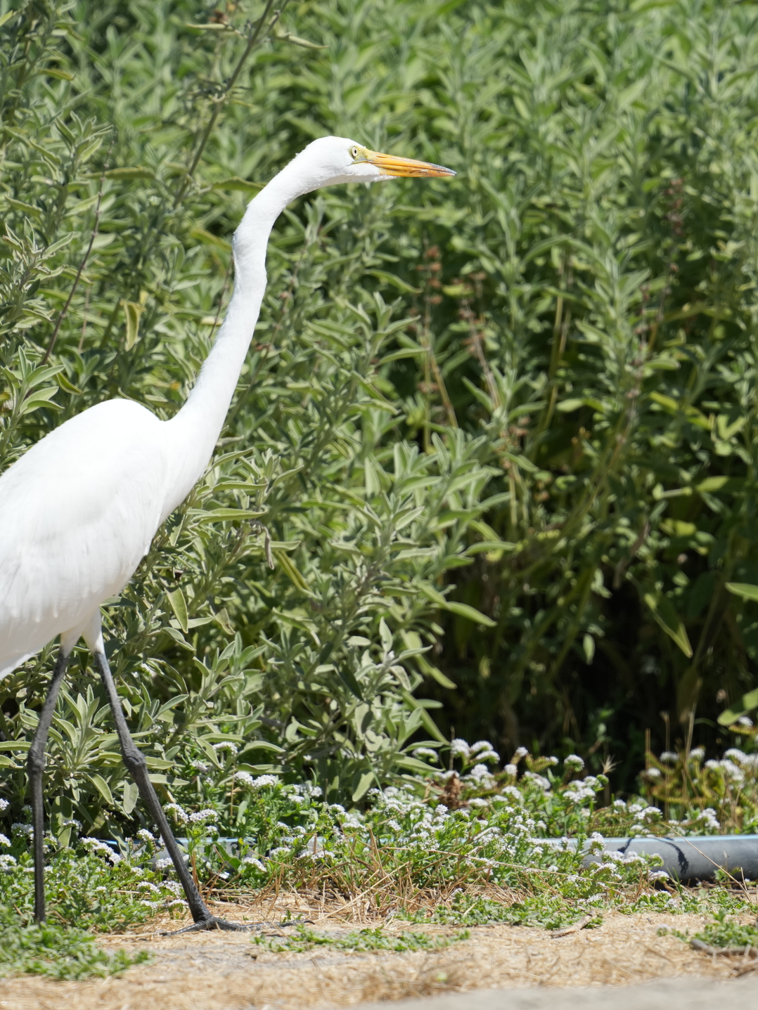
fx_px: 25310
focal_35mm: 867
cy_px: 505
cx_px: 428
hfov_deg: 1.7
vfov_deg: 2.3
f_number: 5.6
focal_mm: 600
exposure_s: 1/2000
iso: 500
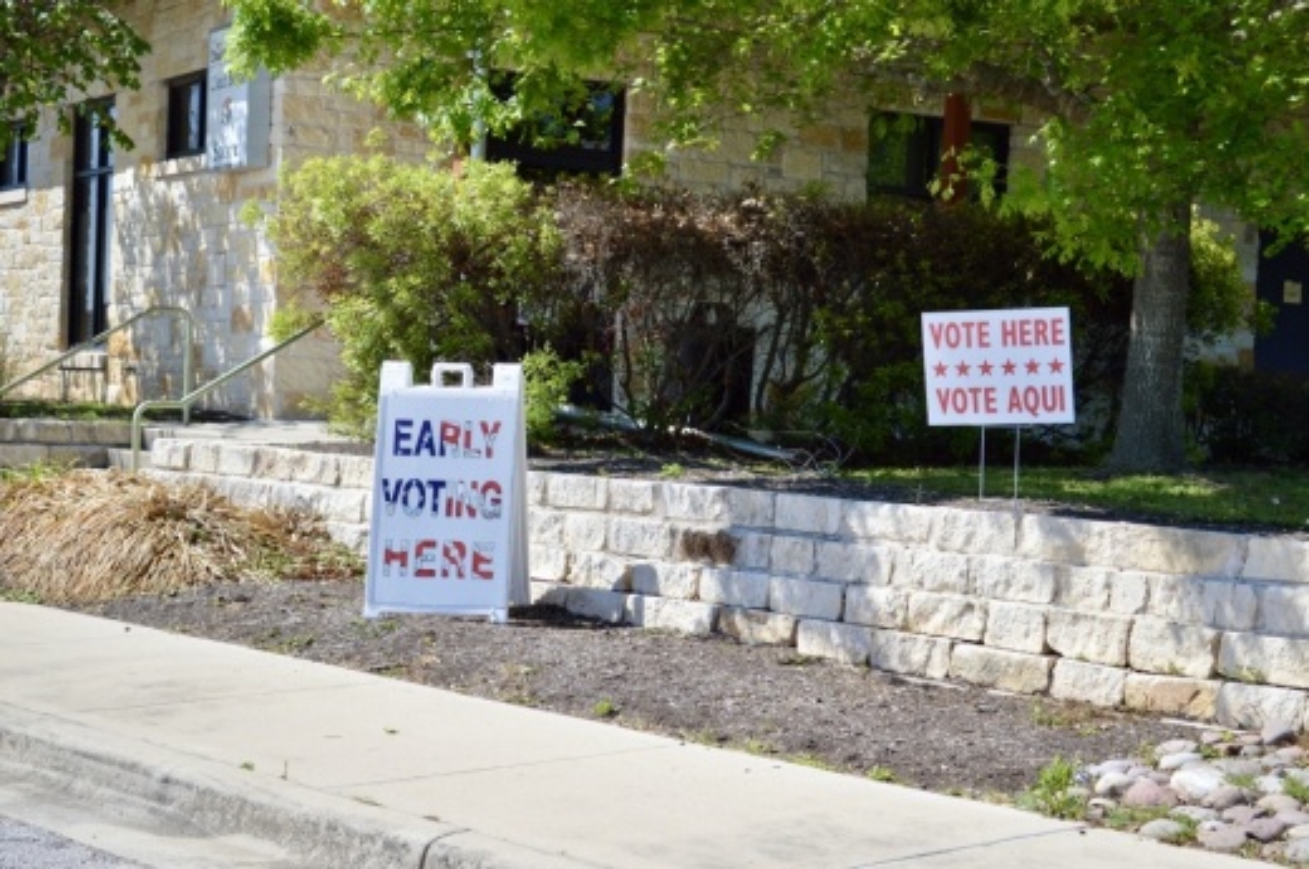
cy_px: 434
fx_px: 2396
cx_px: 654
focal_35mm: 66
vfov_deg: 20.5
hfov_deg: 30.6
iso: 400
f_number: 5.3
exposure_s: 1/1250
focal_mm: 44
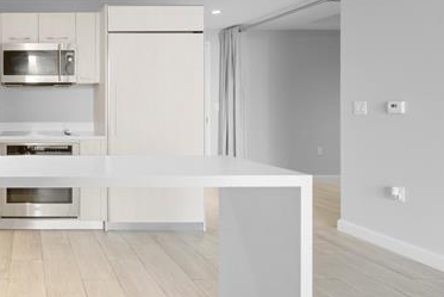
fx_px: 370
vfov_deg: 43.3
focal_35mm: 30
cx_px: 23
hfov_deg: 52.2
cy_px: 114
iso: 125
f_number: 9
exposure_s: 1
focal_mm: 14
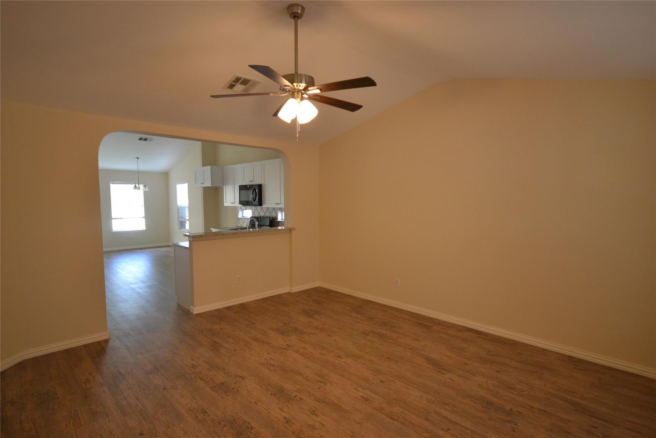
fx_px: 328
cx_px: 328
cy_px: 219
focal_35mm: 18
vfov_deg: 67.4
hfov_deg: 90.0
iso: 800
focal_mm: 12
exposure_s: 1/60
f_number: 4.5
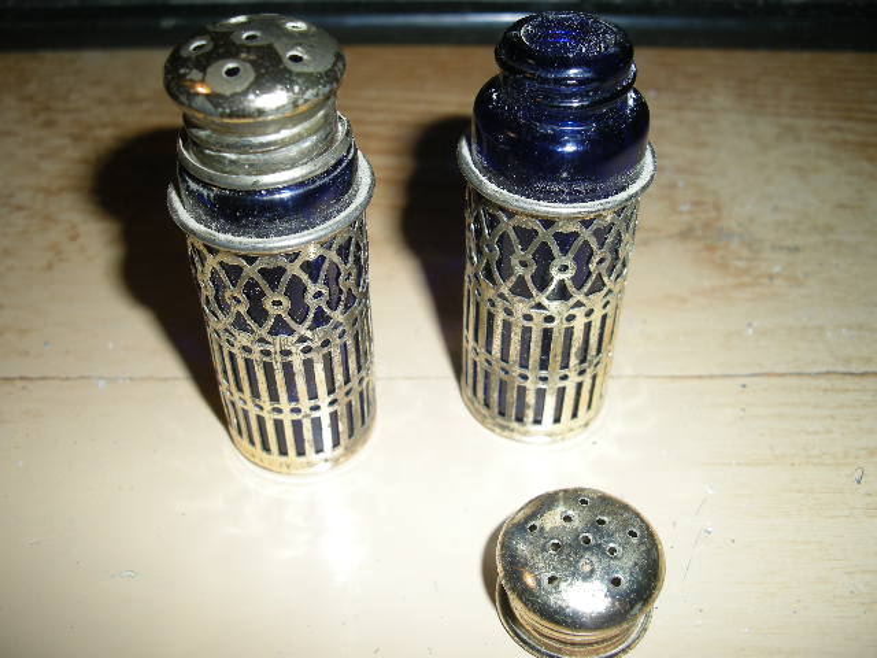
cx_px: 438
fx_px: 937
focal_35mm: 37
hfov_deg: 50.1
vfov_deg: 38.7
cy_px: 329
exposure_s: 1/60
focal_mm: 7.9
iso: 64
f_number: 8
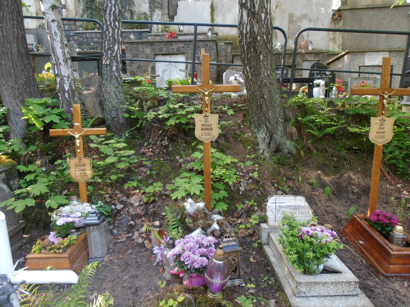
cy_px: 154
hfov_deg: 71.6
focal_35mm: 24
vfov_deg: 56.8
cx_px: 205
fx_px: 284
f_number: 3
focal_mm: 4.2
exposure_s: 1/30
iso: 100
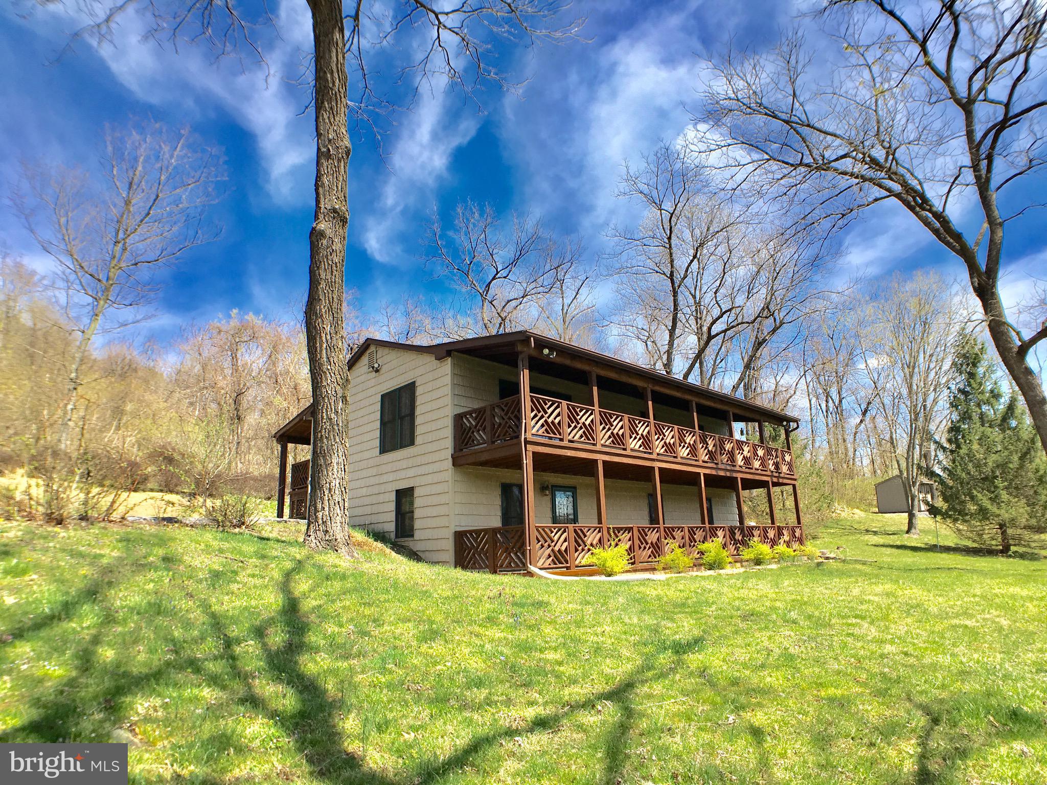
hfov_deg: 61.7
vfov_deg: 48.2
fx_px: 877
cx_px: 524
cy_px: 392
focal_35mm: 29
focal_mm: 4.15
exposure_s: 1/1012
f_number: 2.2
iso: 25
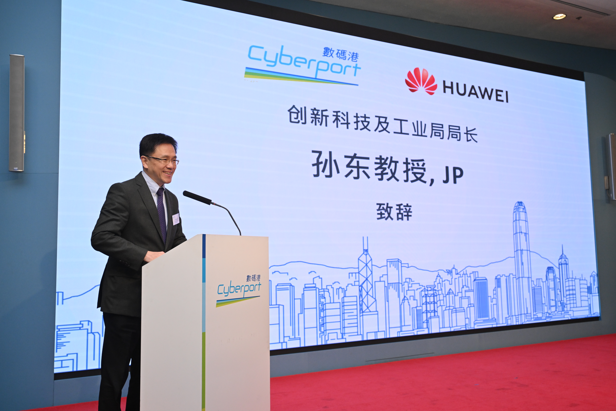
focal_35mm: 32
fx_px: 548
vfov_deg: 41.1
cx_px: 308
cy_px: 206
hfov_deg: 58.7
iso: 1600
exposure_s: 1/200
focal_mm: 32
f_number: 5
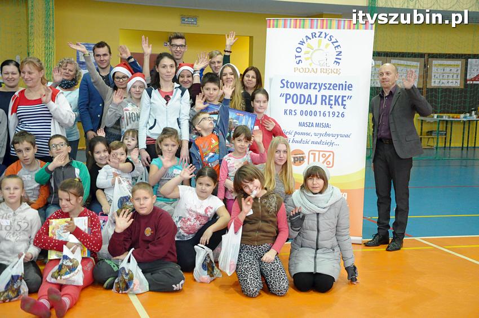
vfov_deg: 25.7
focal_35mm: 52
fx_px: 698
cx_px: 240
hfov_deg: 37.9
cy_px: 159
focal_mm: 35
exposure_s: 1/80
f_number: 4.5
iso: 3200
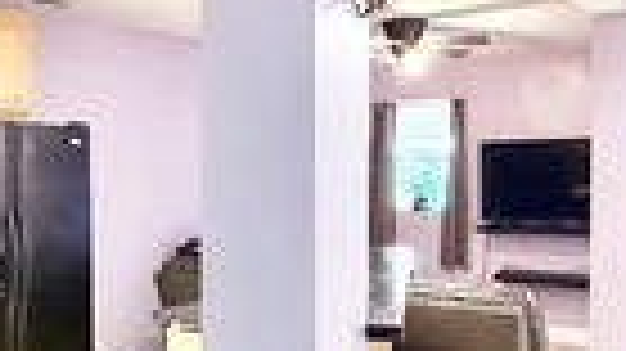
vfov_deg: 25.4
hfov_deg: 43.2
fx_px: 780
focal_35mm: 47
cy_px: 198
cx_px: 214
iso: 1250
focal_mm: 2.22
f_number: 2.2
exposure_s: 1/40
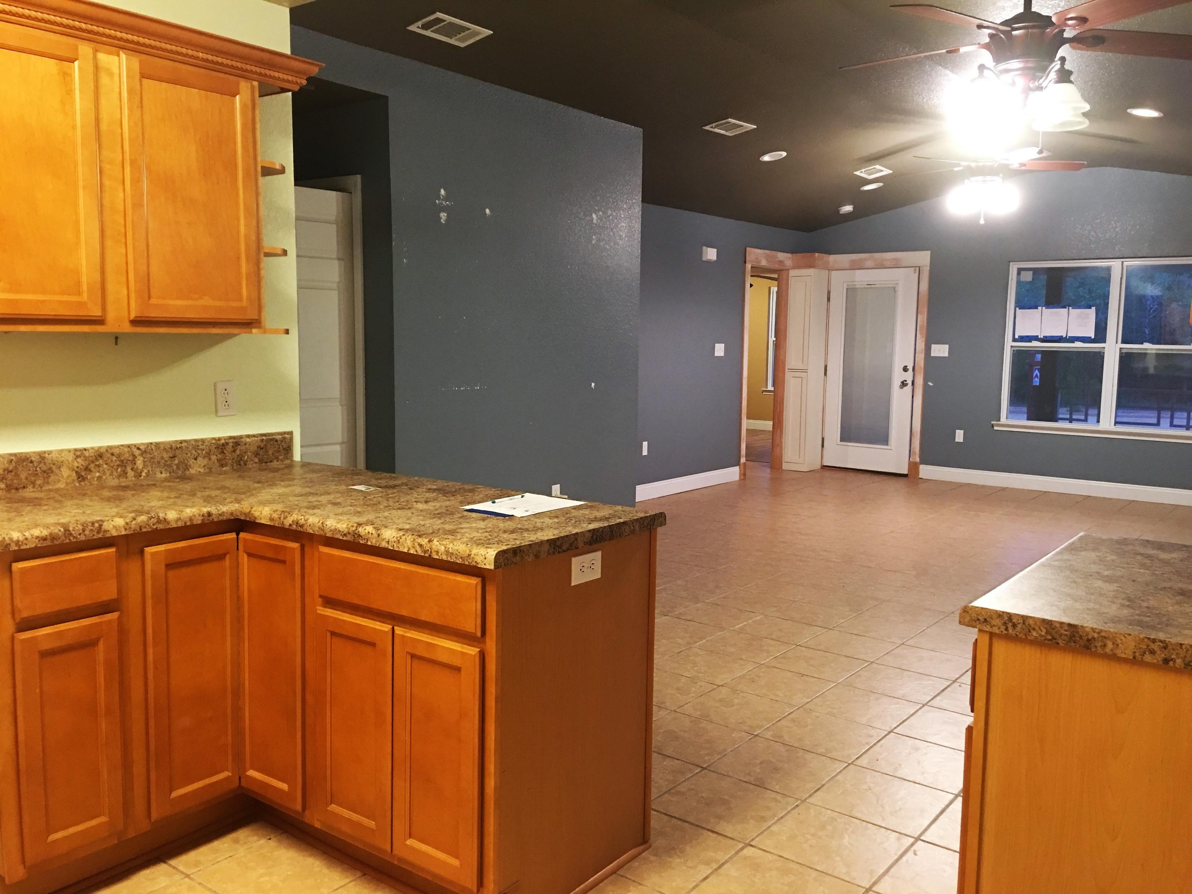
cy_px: 447
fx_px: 999
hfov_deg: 61.7
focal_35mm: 29
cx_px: 596
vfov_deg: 48.2
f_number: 2.2
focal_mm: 4.15
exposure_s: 1/8
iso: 100
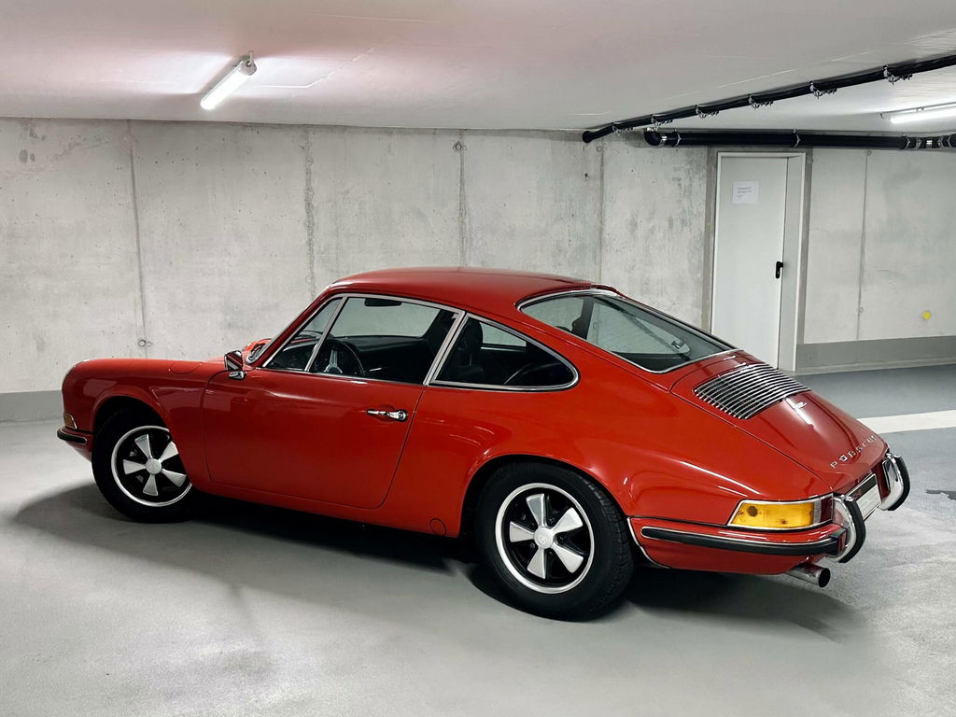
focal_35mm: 24
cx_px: 478
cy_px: 358
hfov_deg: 71.6
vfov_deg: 56.8
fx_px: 663
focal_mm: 6.86
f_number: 1.78
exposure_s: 1/50
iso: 125
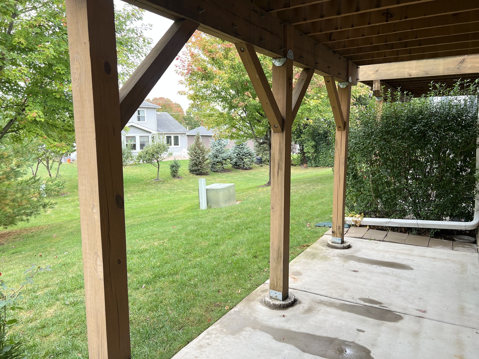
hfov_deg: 67.3
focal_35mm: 26
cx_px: 240
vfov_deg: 53.1
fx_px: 360
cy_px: 180
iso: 50
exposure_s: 1/121
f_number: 1.5
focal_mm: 5.7
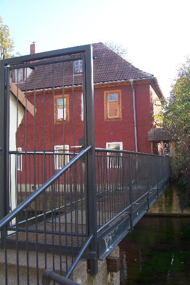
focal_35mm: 34
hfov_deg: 38.9
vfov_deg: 55.8
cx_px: 95
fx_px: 269
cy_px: 142
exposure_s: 1/250
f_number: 2.7
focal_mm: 5.6
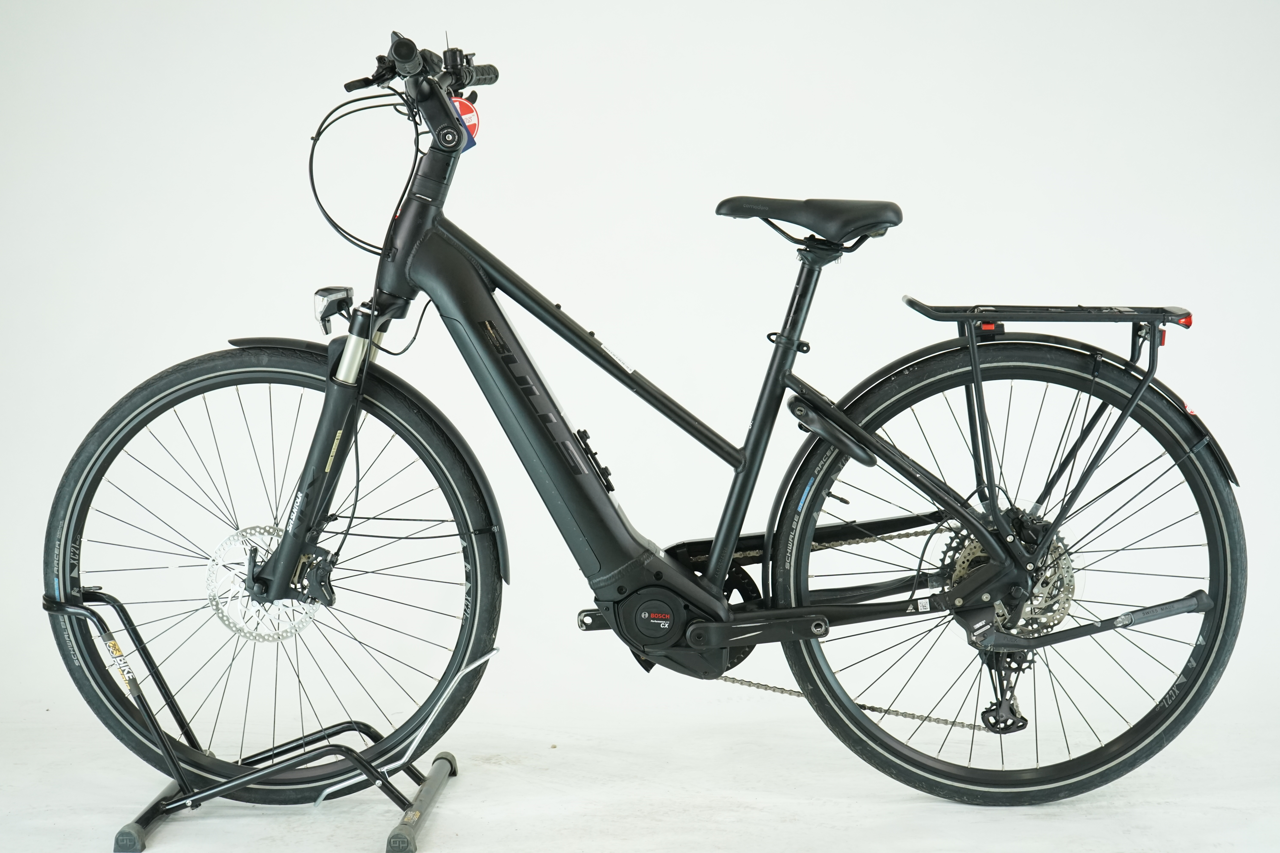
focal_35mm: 54
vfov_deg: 25.1
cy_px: 426
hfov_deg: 36.9
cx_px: 640
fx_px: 1920
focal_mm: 54
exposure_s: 1/200
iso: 1600
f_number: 5.6
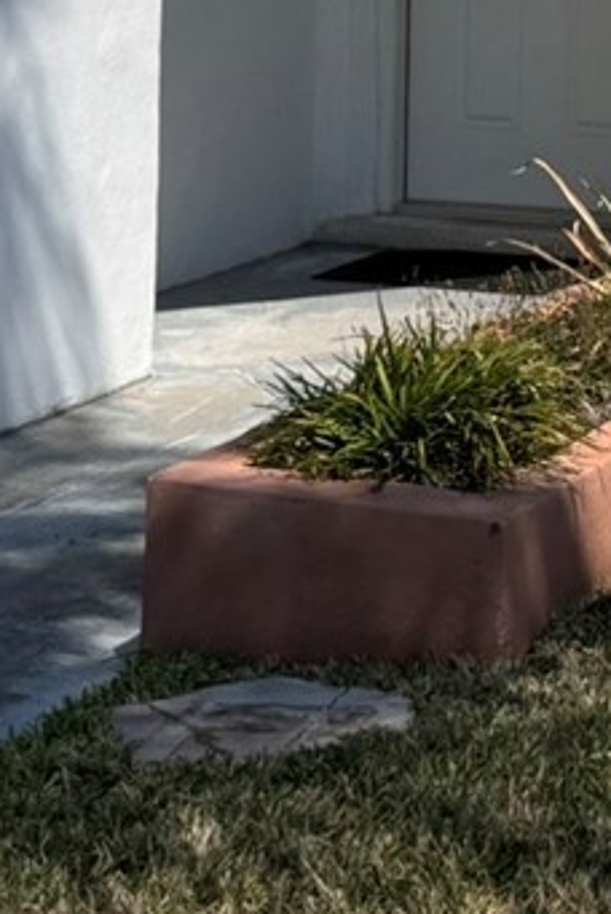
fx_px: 2972
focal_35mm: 117
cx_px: 831
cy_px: -289
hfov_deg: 11.4
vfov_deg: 16.5
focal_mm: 6.76
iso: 80
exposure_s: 1/7937
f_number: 1.78
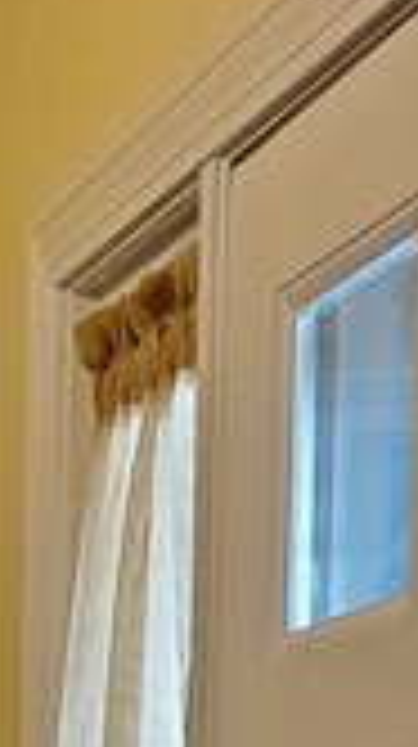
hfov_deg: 6.4
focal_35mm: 175
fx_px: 3459
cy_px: 1624
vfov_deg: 10.9
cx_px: -796
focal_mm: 4.3
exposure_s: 1/40
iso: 200
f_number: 2.4
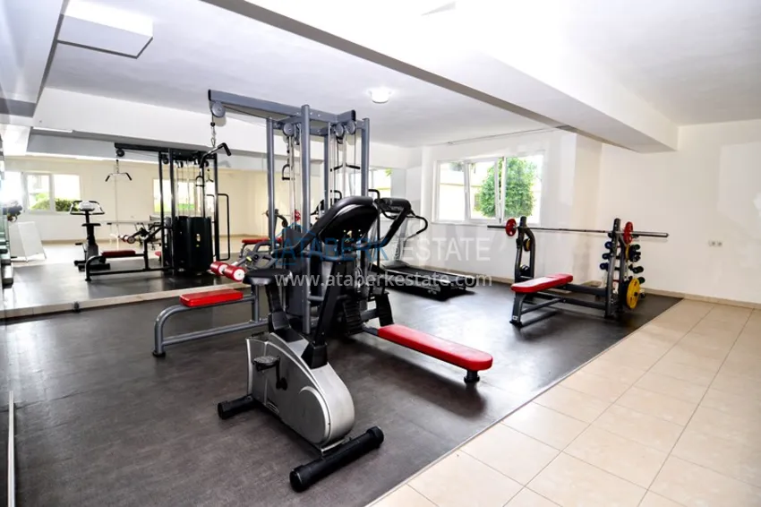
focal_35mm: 18
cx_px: 380
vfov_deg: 67.3
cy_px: 254
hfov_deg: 90.0
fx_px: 380
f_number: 4
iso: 400
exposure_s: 1/60
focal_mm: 12
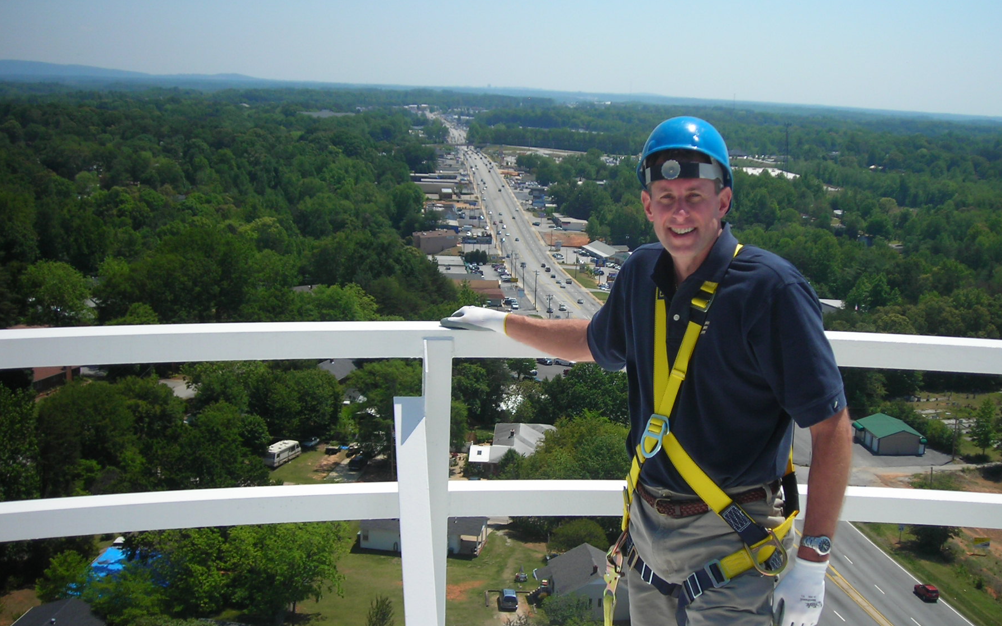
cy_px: 309
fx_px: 1256
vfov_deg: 28.0
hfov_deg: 43.4
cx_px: 552
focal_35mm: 46
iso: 50
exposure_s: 1/207
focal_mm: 6.3
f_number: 6.4
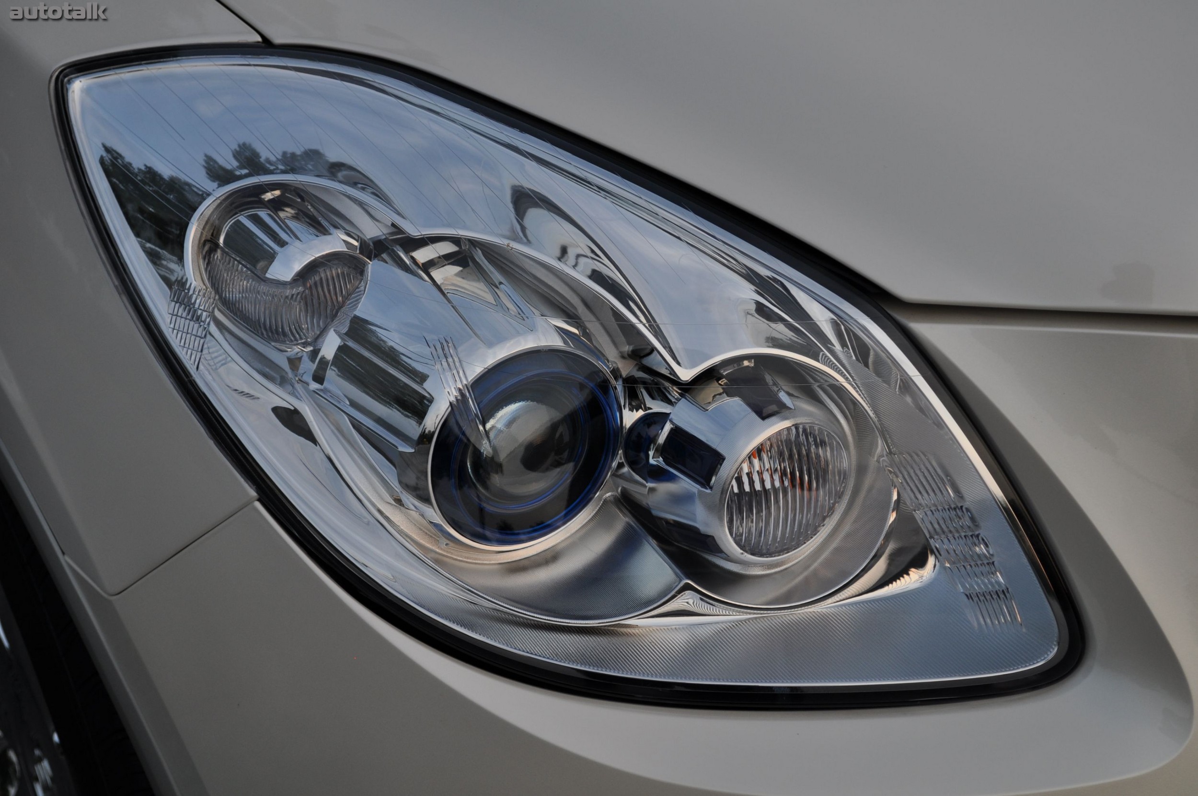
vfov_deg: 20.1
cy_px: 398
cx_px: 599
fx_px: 2244
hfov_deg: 29.9
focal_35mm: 68
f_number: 6.3
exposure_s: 1/160
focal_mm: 45
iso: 200
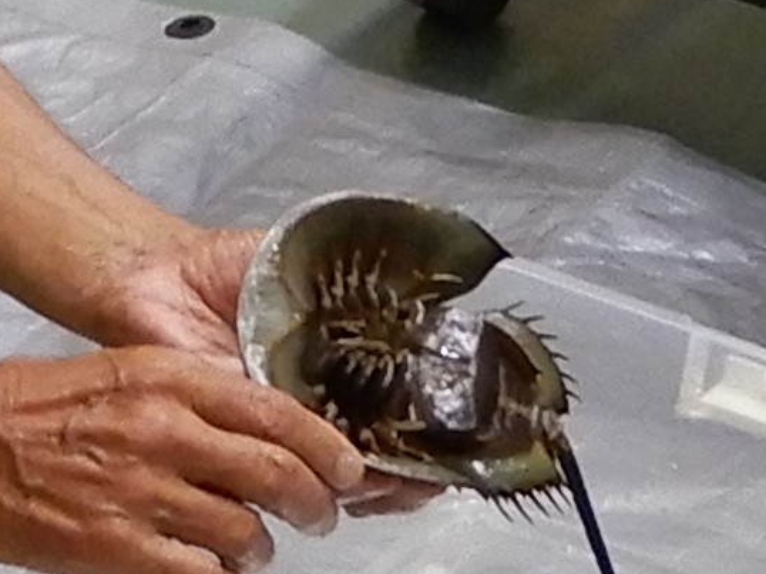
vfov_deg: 39.0
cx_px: 330
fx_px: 796
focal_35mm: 36
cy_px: 400
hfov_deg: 51.2
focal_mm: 4.3
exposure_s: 1/30
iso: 250
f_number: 3.4
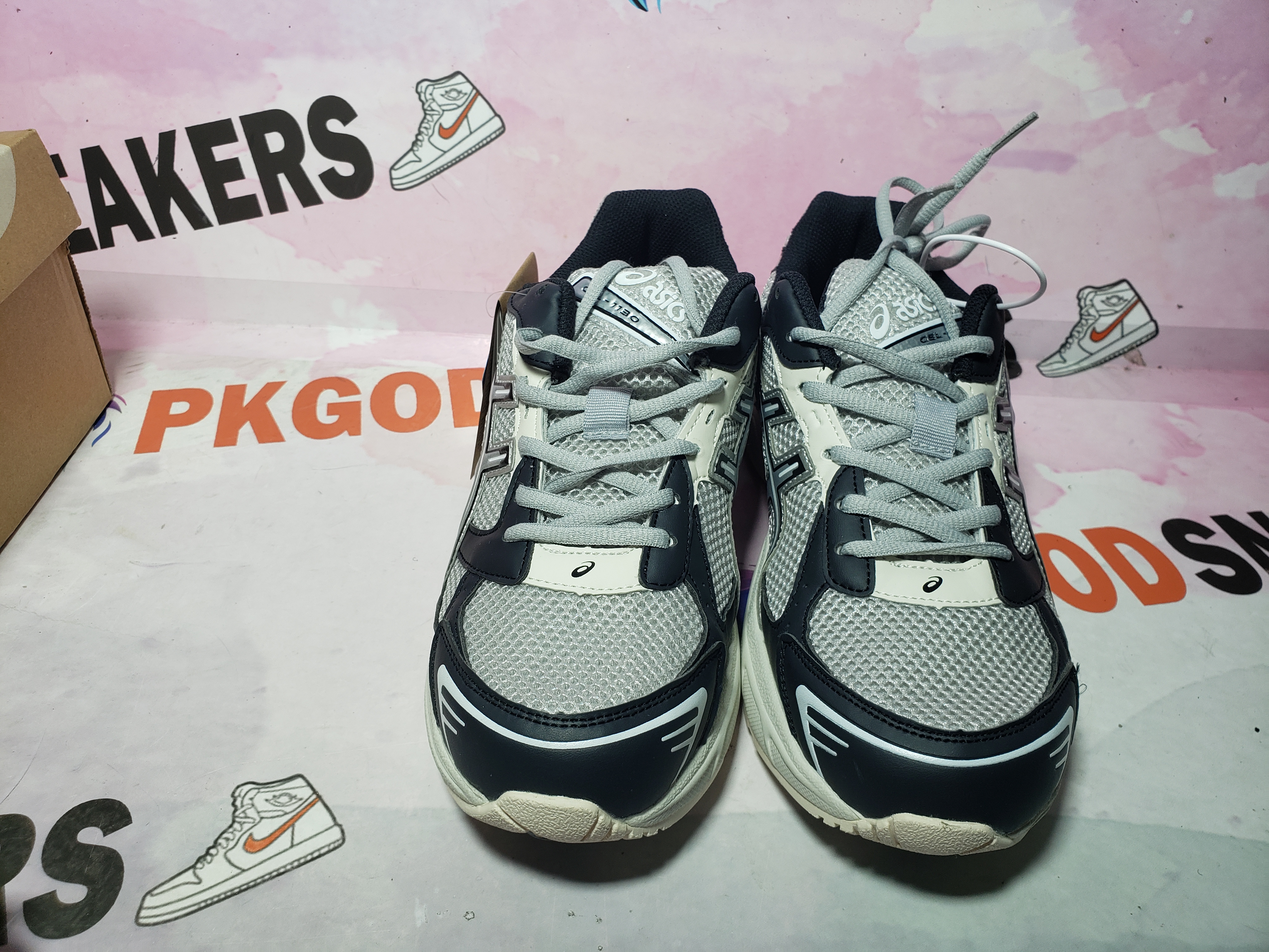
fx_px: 953
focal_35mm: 26
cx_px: 634
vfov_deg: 53.1
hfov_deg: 67.3
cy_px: 476
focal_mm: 4.3
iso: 50
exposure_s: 1/187
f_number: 2.4
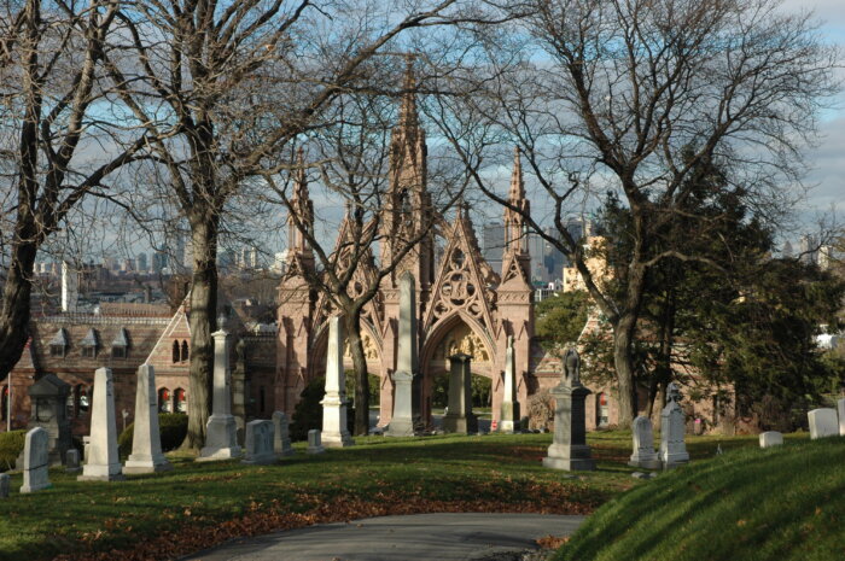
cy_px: 280
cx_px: 422
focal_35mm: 66
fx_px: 1547
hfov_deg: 30.5
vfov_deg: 20.6
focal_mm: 44
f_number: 10
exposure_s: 1/320
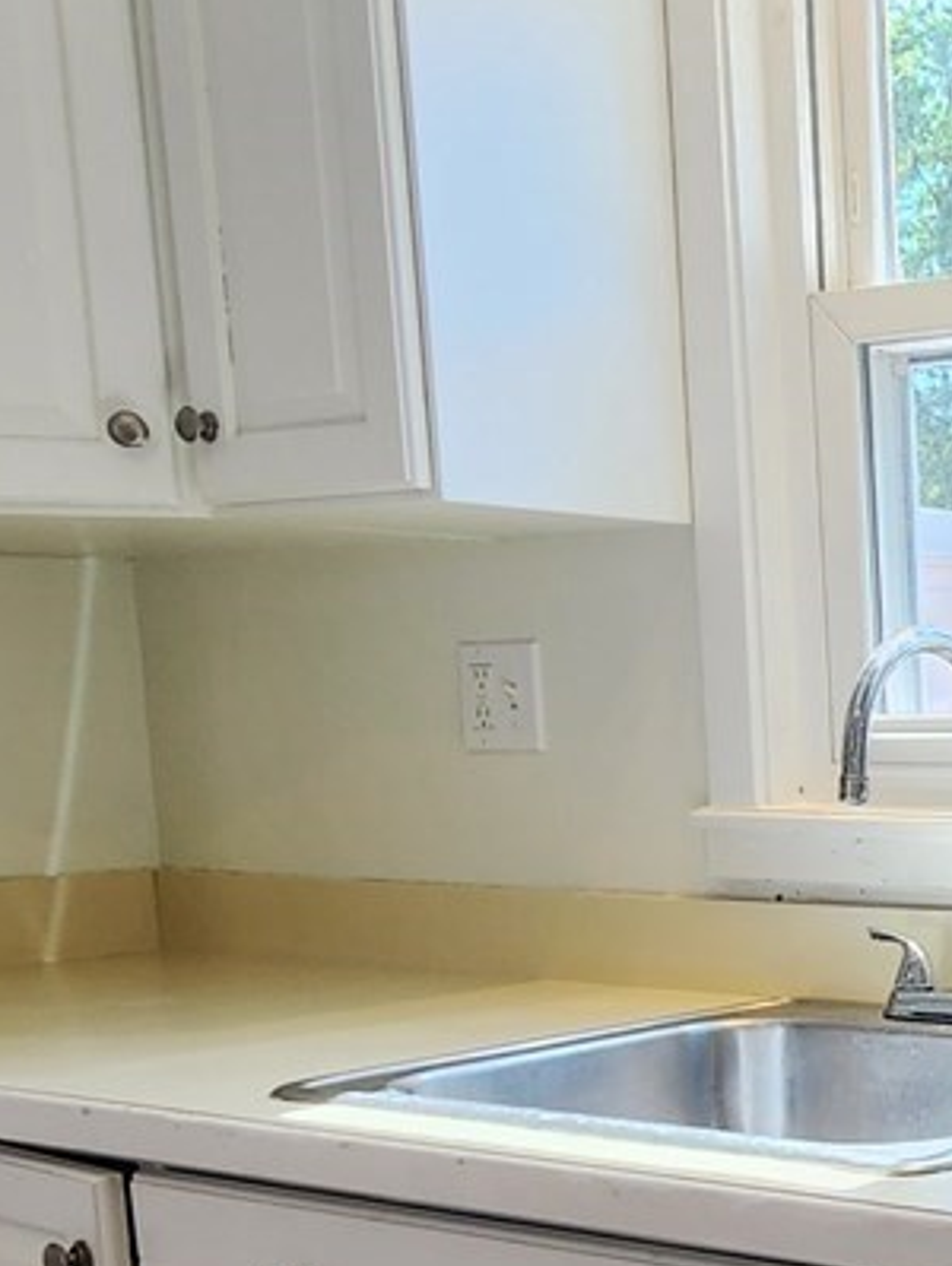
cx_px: 1390
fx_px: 1831
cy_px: 1006
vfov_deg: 36.9
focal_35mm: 50
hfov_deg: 23.8
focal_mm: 2.2
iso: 80
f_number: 2.2
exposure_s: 1/120
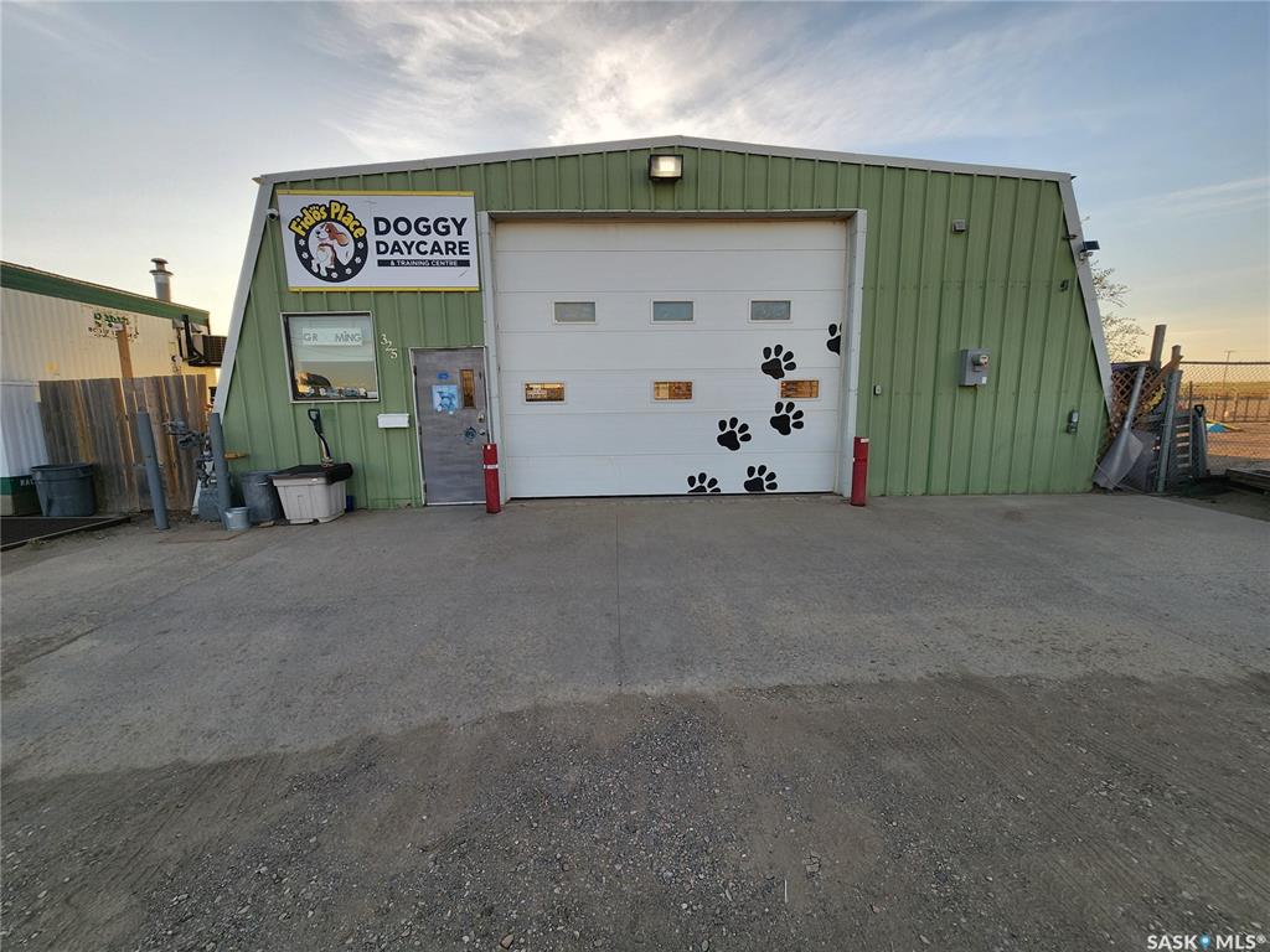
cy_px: 476
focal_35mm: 13
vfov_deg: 89.9
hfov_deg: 106.2
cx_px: 635
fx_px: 477
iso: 50
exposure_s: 1/596
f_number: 2.2
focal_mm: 2.2
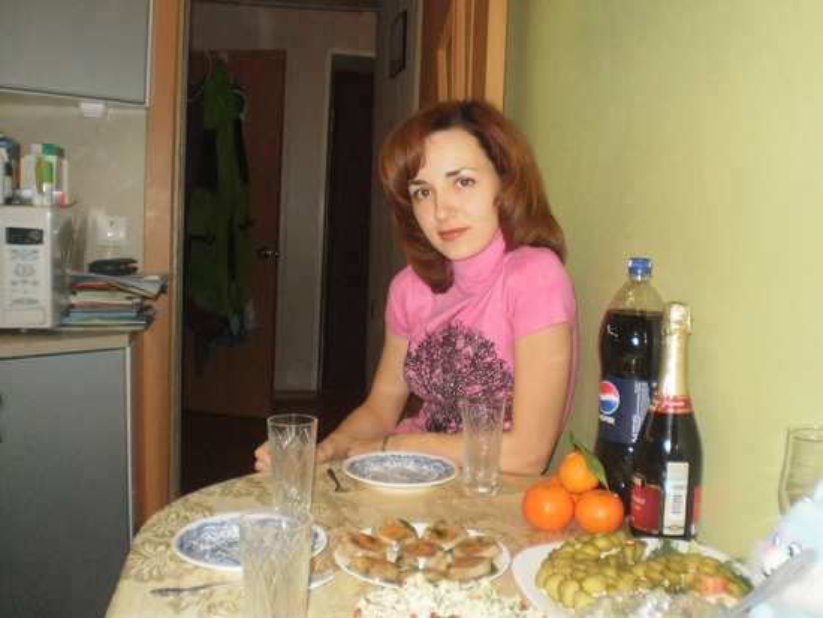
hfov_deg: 51.3
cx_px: 412
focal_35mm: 36
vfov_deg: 39.7
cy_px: 309
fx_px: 856
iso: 400
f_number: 3.1
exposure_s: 1/250
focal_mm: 6.3
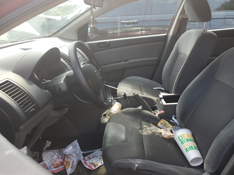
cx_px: 117
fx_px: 176
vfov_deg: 53.1
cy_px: 88
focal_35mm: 26
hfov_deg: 67.3
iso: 50
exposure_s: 1/263
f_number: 1.5
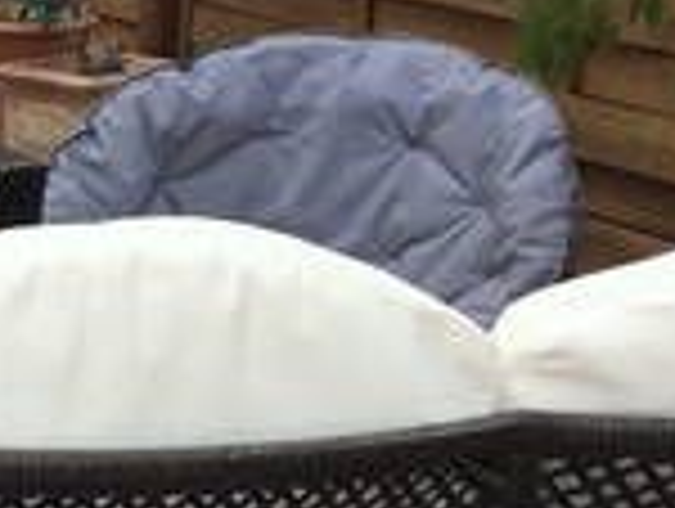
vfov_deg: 9.1
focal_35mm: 163
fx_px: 3184
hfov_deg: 11.5
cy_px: 418
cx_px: -405
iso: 32
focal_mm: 3.3
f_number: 2.4
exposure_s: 1/100
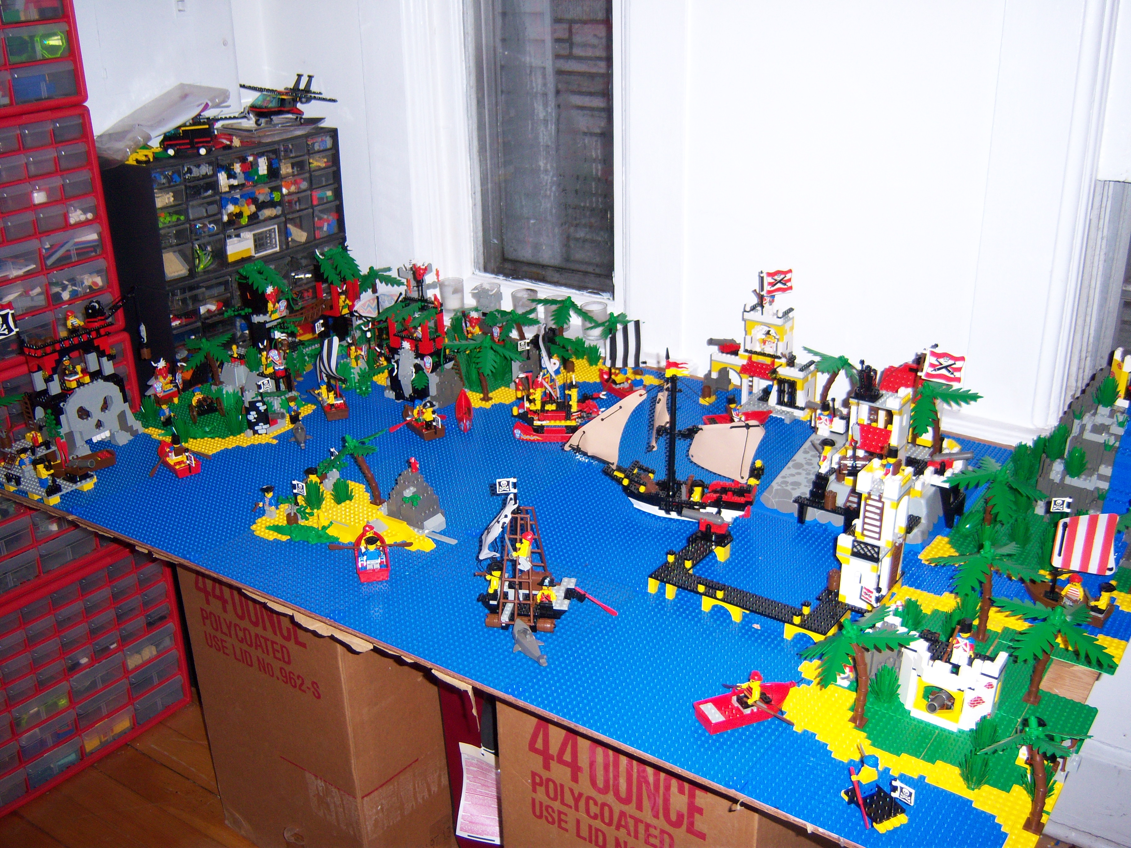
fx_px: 1176
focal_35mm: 36
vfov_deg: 39.7
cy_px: 424
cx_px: 566
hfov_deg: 51.4
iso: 160
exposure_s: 1/60
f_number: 2.8
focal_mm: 7.5
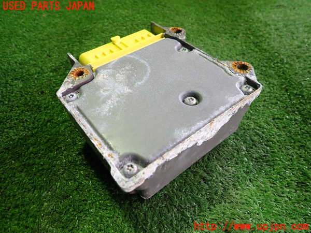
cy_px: 116
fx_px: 225
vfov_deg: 54.9
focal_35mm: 25
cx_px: 156
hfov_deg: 69.4
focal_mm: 4.5
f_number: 2
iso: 200
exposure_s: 1/30
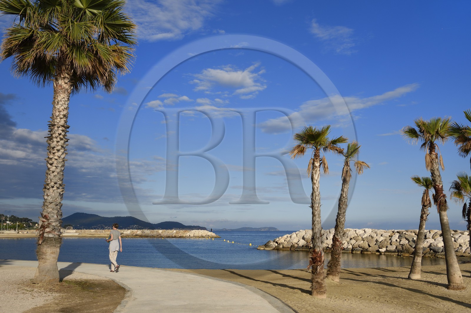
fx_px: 497
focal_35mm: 38
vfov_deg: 35.0
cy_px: 156
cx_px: 236
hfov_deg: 50.7
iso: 200
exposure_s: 1/200
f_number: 16
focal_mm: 38
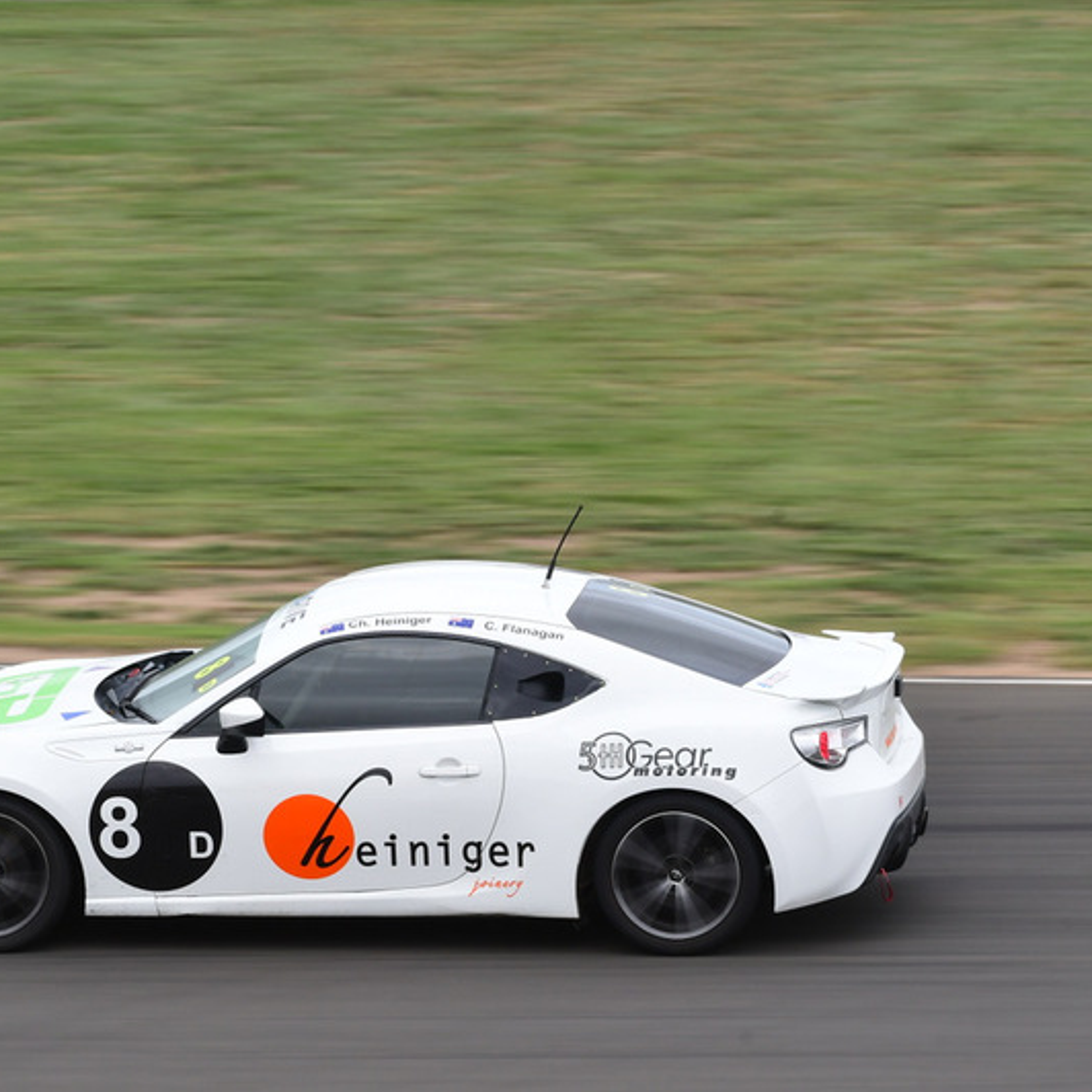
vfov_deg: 4.2
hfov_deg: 4.2
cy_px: 546
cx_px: 351
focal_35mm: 422
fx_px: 15061
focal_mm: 220
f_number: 13
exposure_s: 1/250
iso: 400
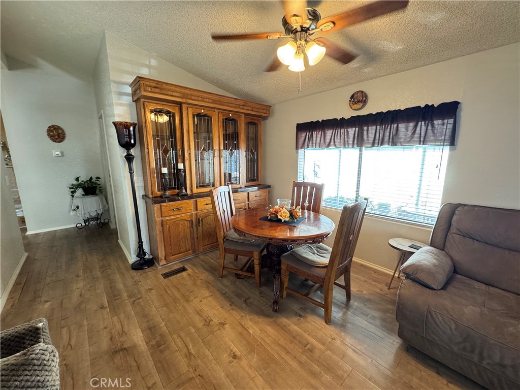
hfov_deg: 102.1
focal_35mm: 14
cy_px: 195
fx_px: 210
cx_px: 260
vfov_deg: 85.7
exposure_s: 1/60
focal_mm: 2.22
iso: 400
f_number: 2.2
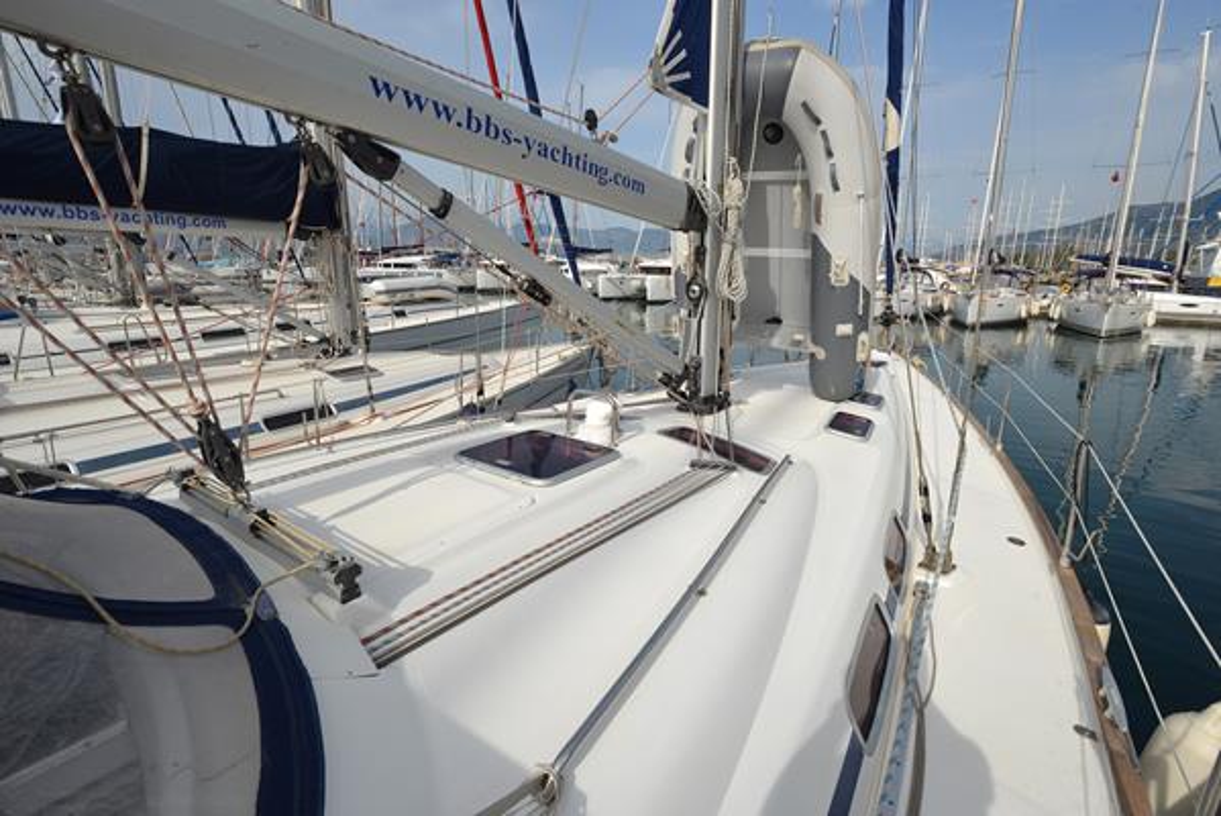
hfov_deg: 93.2
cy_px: 408
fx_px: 577
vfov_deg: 70.5
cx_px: 610
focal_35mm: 17
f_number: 10
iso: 200
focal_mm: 17
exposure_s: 1/400
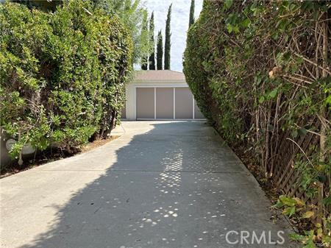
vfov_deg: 53.0
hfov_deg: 67.3
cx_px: 166
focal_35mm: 26
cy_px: 124
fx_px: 248
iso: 50
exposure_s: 1/928
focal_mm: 5.1
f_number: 1.6
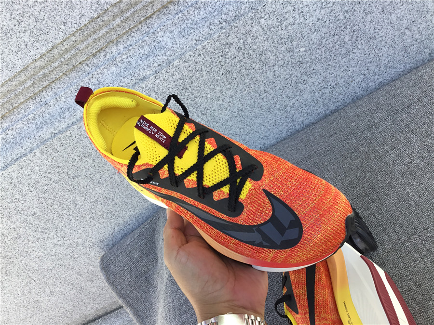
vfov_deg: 45.4
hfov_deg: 58.4
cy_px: 162
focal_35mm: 31
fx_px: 389
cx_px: 217
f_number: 2.4
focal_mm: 3.3
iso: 25
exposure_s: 1/238
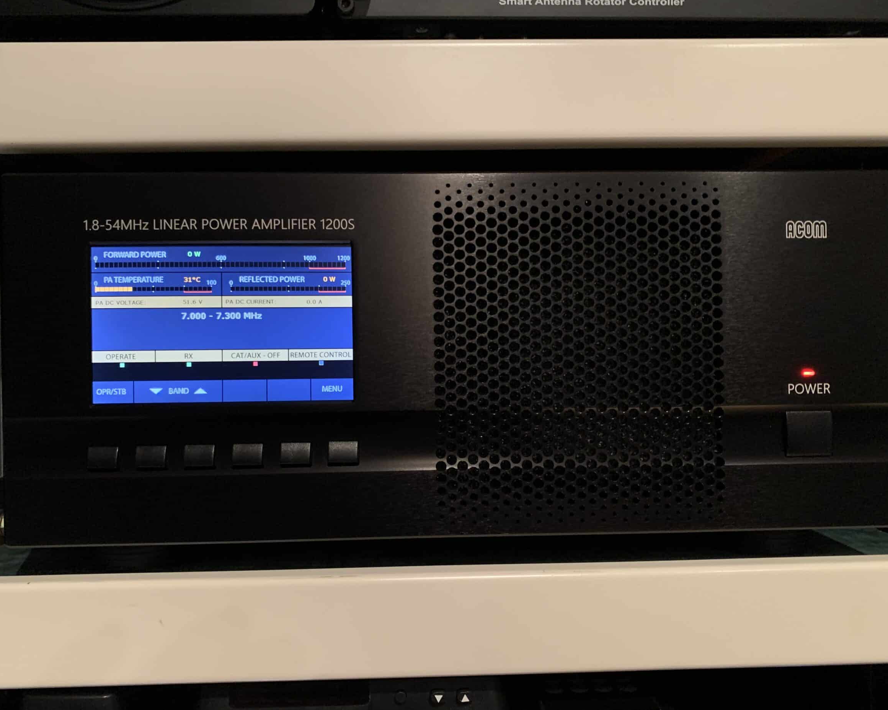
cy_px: 358
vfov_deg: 51.5
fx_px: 736
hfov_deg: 62.2
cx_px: 438
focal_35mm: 28
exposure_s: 1/30
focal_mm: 4.25
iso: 640
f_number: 1.8
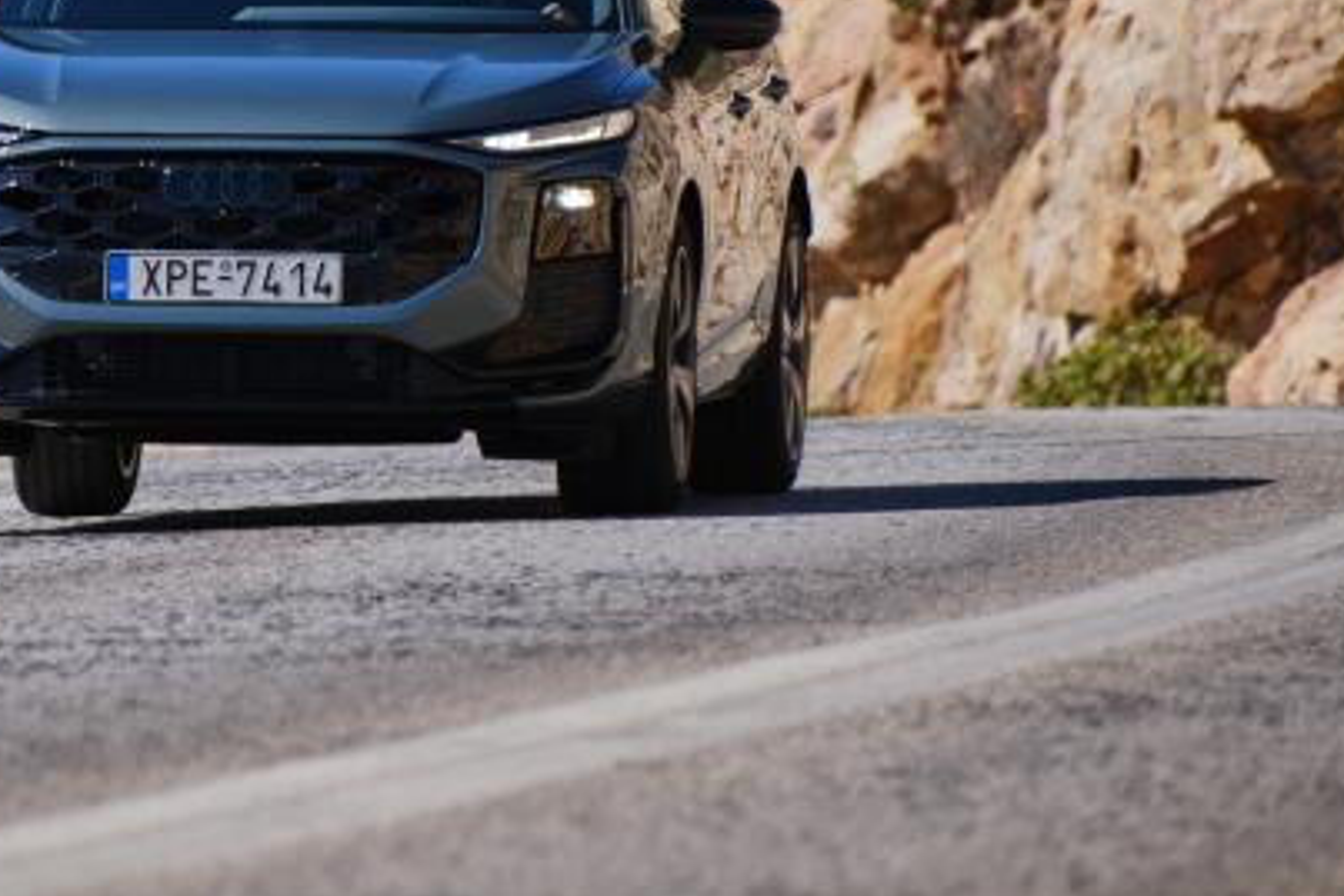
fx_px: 22818
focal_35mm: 611
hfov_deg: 3.4
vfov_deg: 2.3
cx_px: 410
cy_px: 180
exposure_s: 1/640
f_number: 5.6
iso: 80
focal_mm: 248.9
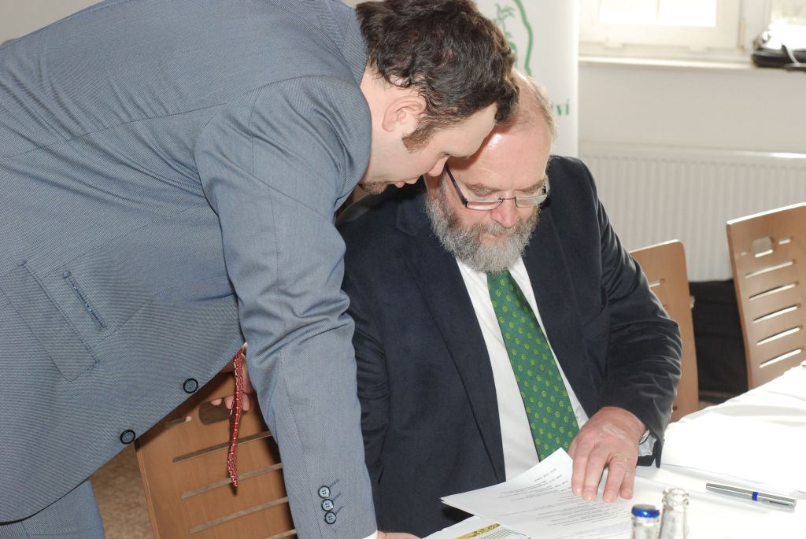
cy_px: 270
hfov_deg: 27.0
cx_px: 403
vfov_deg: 18.2
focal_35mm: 75
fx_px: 1681
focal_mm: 50
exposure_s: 1/60
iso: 800
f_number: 7.1
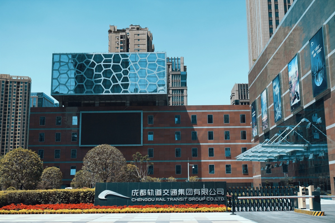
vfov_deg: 29.9
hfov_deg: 43.6
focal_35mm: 45
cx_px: 168
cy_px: 112
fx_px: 419
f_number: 4
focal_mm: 30
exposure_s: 1/500
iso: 100
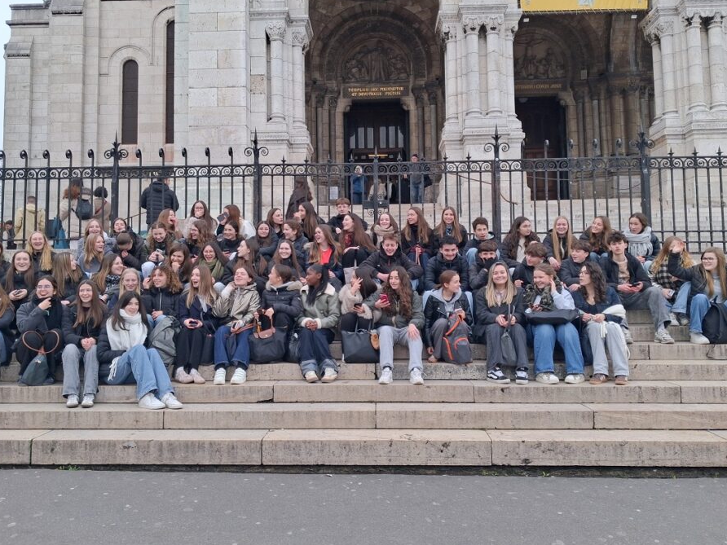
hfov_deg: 58.3
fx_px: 651
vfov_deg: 45.4
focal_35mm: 31
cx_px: 355
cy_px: 243
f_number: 1.8
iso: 32
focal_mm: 4
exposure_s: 1/100
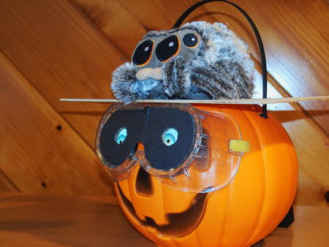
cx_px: 164
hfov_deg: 33.8
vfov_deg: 25.7
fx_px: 542
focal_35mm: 57
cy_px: 124
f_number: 2.8
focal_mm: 12
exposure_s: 1/50
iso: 400
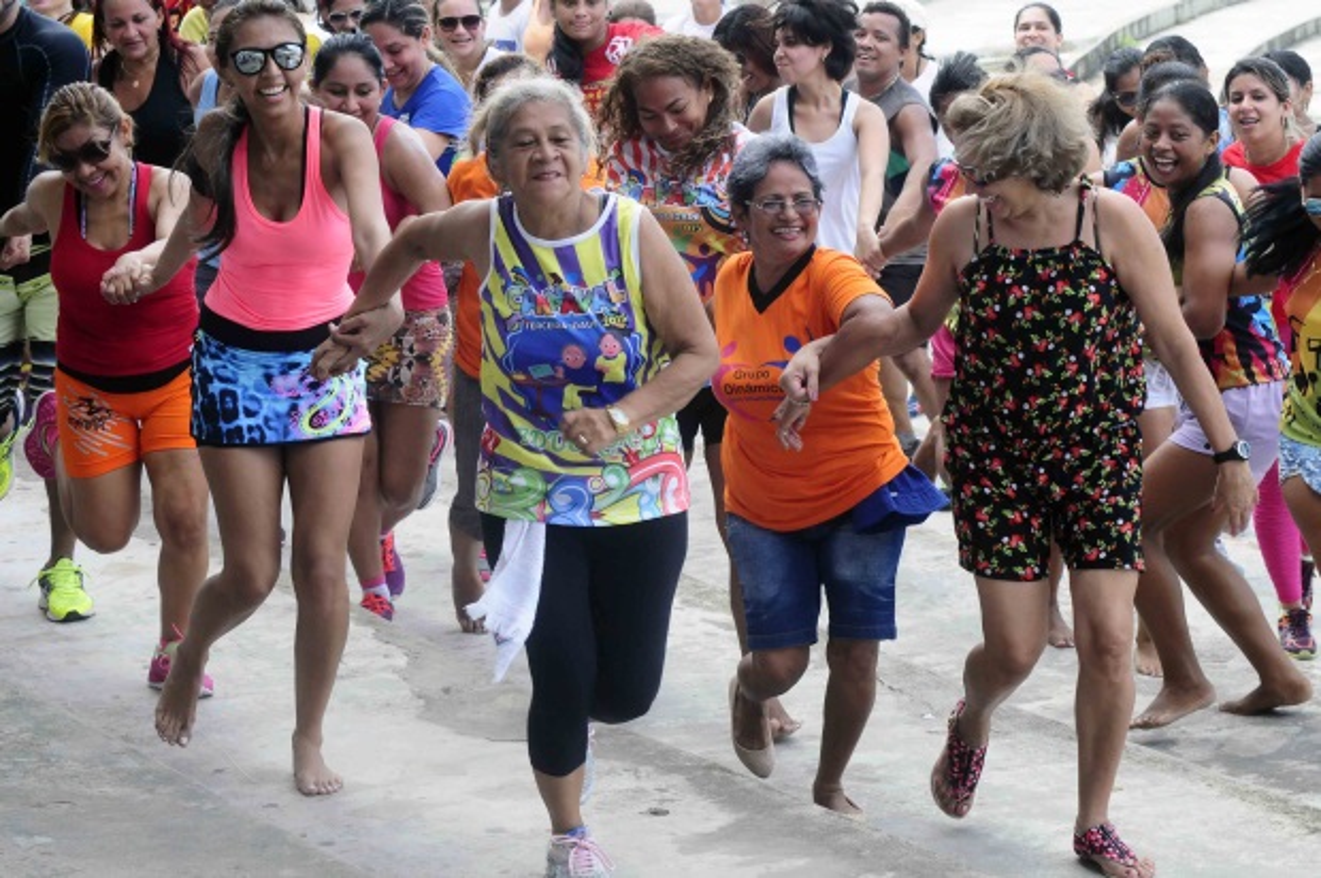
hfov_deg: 17.1
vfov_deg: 11.4
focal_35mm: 120
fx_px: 4399
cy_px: 439
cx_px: 660
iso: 800
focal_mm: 80
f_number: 9
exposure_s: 1/320
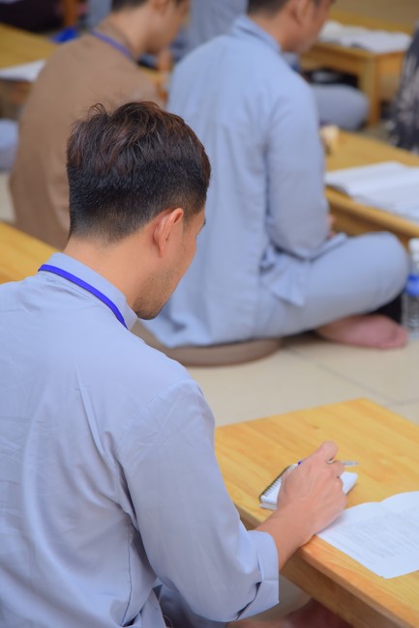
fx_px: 2096
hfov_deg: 11.4
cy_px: 314
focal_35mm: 120
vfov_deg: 17.1
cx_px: 210
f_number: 5
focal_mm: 120
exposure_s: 1/125
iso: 1000
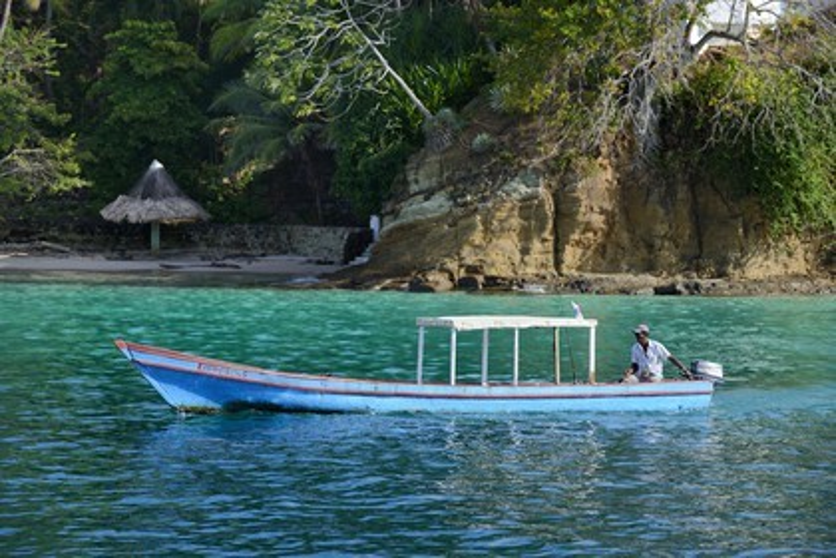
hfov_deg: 16.8
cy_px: 279
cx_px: 418
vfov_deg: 11.2
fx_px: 2833
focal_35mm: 122
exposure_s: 1/250
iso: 100
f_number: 7.1
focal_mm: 122
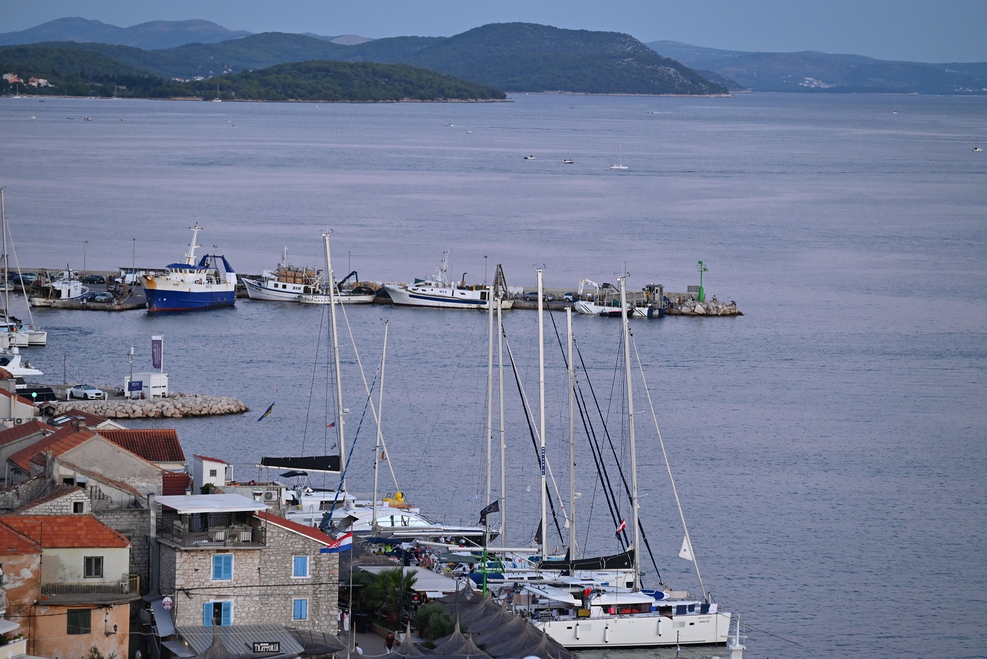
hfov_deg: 14.1
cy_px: 330
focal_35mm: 145
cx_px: 494
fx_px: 3976
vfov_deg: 9.5
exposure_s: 1/160
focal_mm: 145
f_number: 4.8
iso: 640
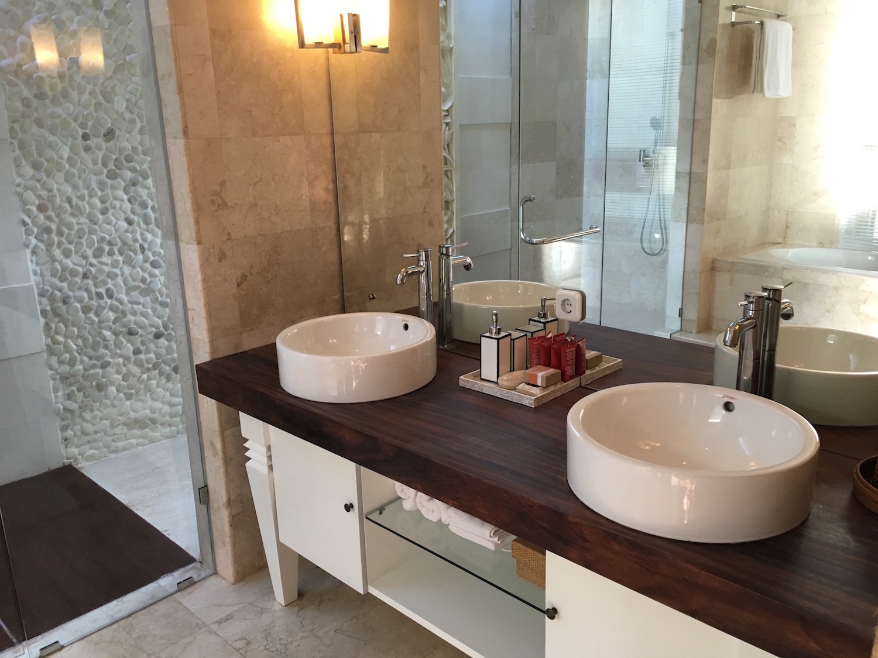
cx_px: 439
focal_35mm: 29
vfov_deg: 48.2
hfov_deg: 61.7
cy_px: 329
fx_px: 736
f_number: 2.2
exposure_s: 1/33
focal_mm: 4.15
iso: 50
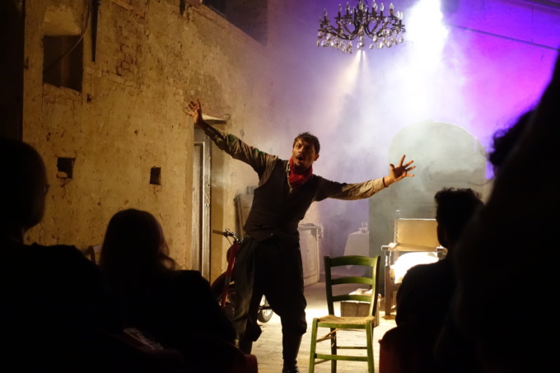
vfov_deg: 27.0
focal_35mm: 50
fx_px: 778
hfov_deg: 39.6
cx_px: 280
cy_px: 186
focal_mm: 18.3
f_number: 2.8
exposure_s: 1/60
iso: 3200
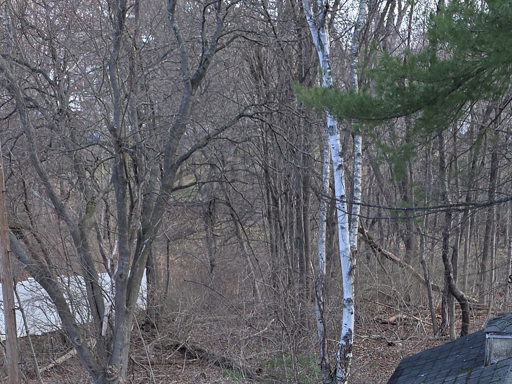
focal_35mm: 67
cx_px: 349
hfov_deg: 28.7
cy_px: 456
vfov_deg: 20.6
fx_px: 991
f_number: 1.7
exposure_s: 1/120
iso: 12
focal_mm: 6.3
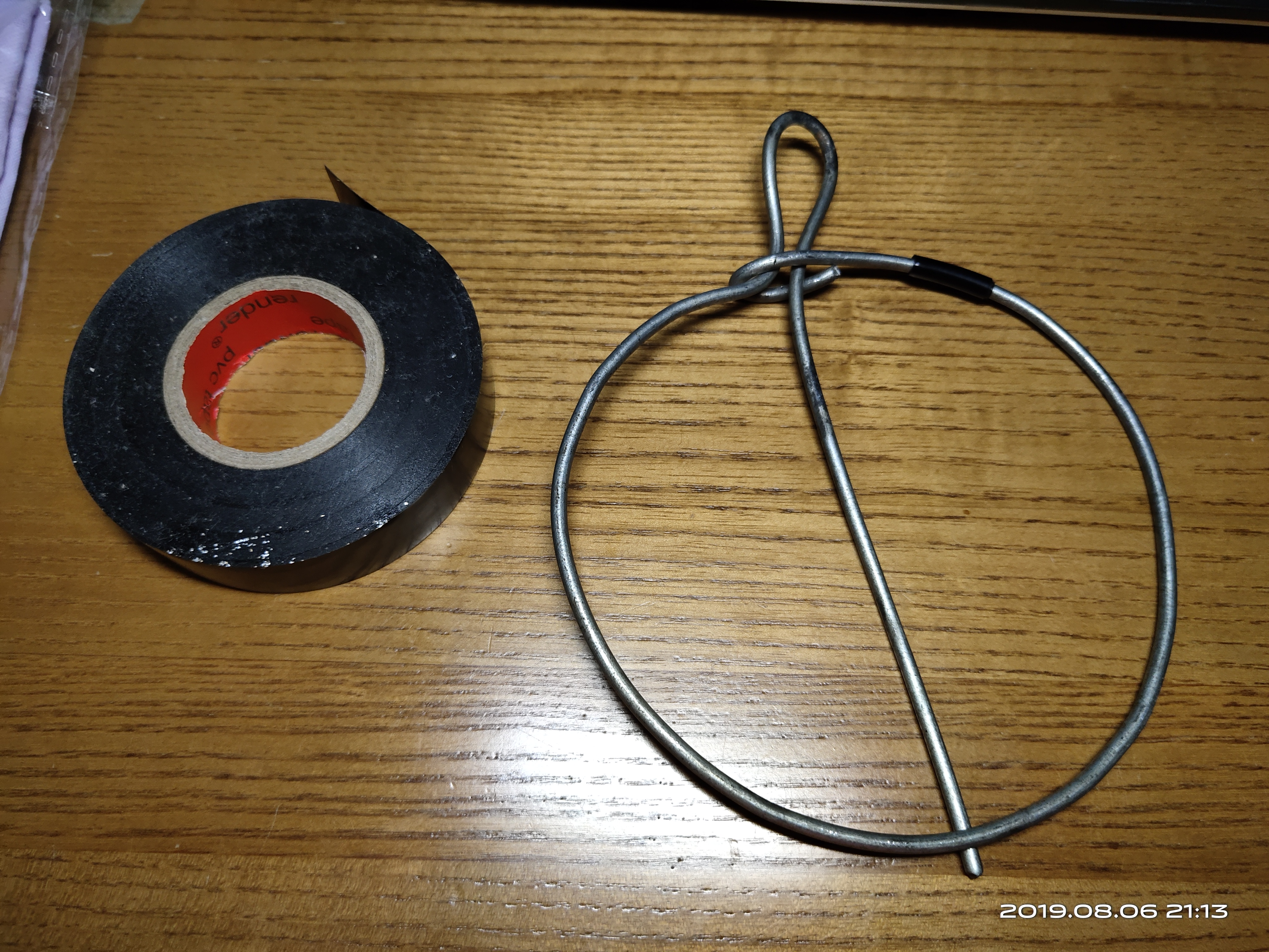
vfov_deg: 46.8
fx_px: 1100
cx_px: 634
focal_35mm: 30
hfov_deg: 60.0
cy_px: 476
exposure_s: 1/100
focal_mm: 4.35
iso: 217
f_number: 1.8
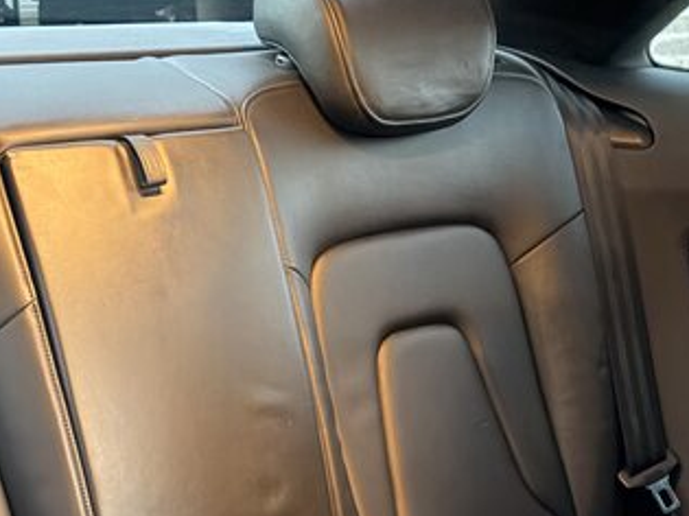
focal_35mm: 66
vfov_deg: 21.1
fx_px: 1313
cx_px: 208
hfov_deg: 29.1
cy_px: 577
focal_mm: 5.96
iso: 1000
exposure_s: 1/17
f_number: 1.6
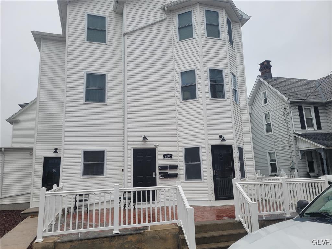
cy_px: 124
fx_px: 249
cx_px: 166
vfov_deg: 53.1
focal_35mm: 26
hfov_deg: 67.3
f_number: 1.8
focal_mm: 5.4
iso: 40
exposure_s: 1/1135
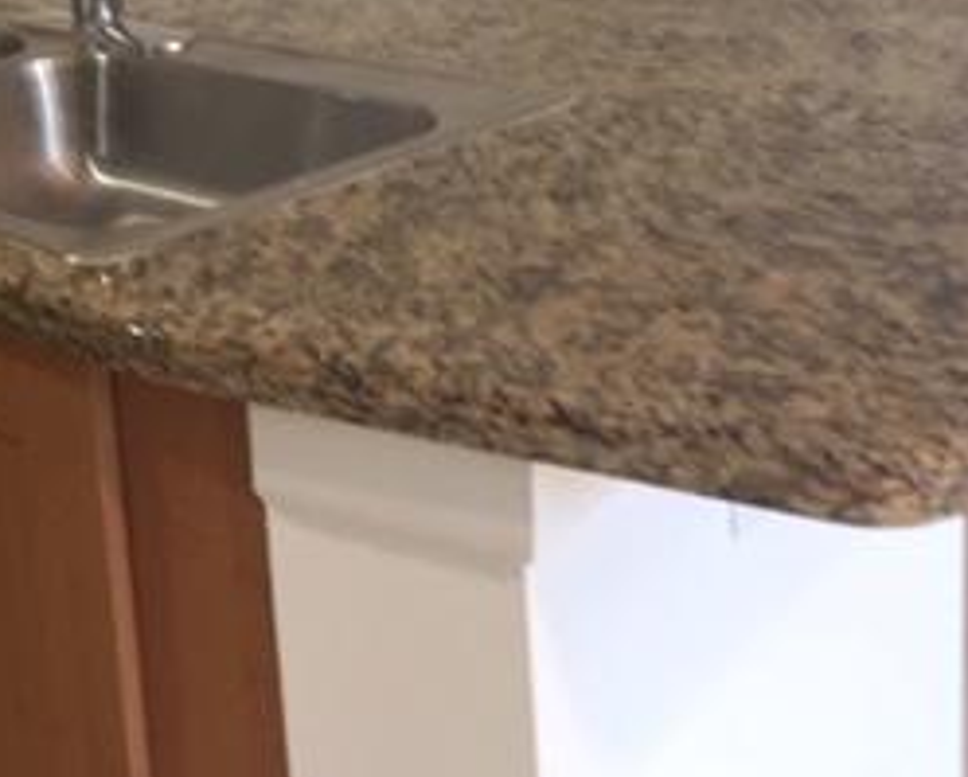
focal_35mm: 73
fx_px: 2094
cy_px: 152
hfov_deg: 24.7
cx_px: -23
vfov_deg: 20.8
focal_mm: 4.15
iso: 80
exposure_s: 1/30
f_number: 2.2
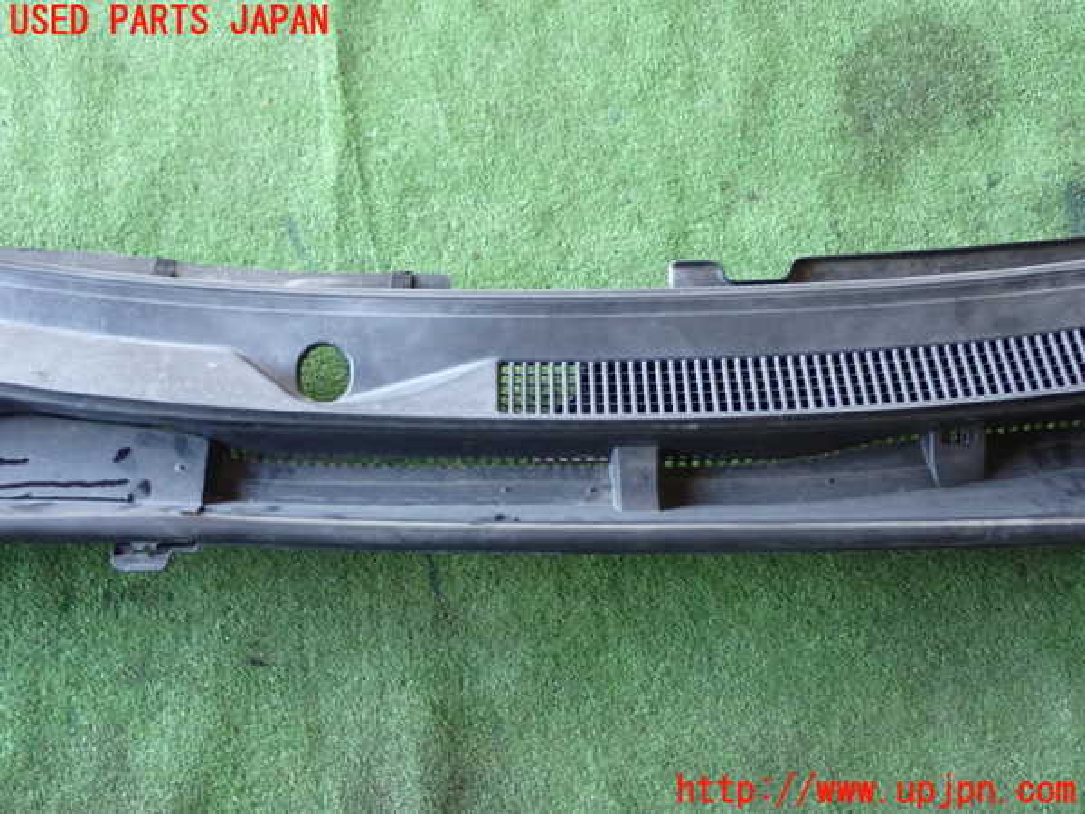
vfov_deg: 29.1
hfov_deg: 38.2
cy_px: 407
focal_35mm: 50
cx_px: 542
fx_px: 1567
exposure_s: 1/50
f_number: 3.2
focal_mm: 9.01
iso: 640
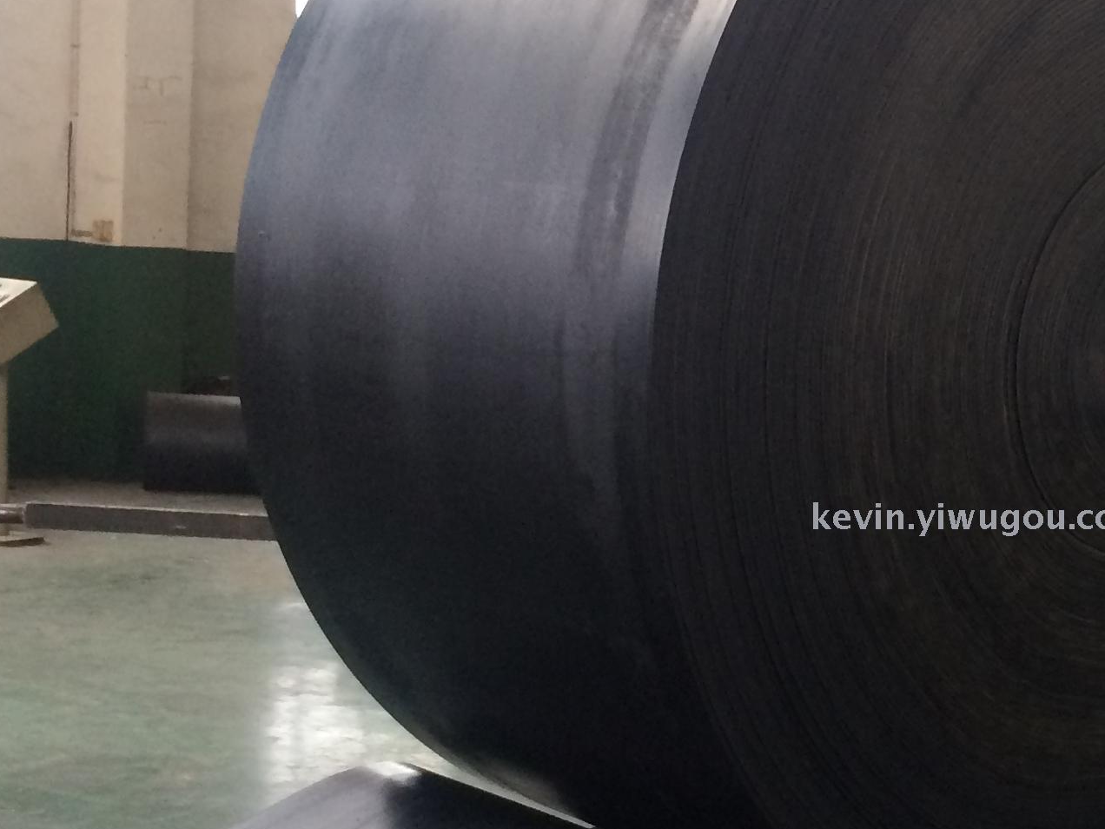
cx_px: 981
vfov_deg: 19.1
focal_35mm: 77
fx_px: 2458
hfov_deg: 24.6
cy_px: 515
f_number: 2.2
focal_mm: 4.12
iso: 64
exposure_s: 1/30
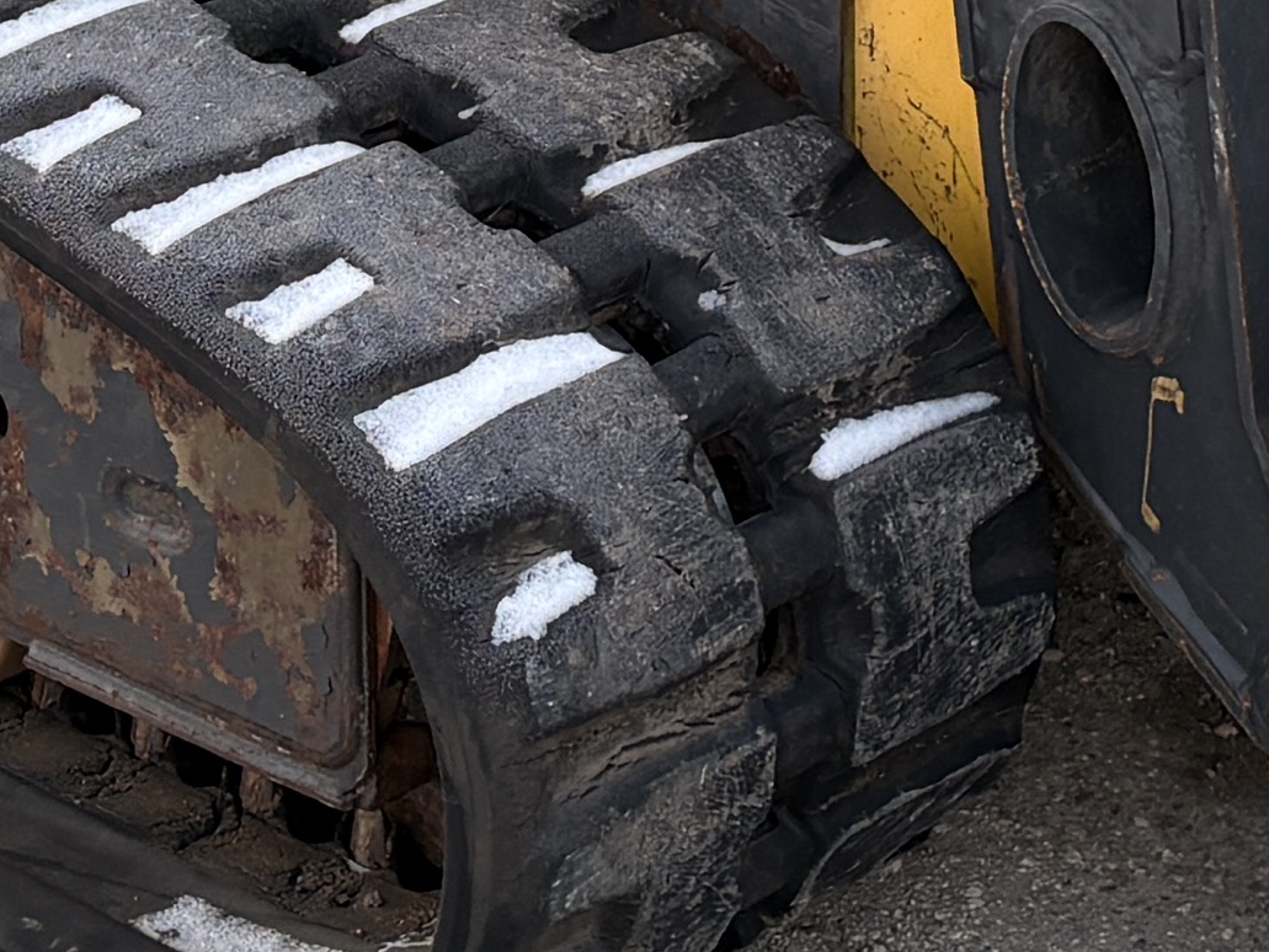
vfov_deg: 9.8
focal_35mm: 144
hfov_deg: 13.7
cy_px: -692
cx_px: 590
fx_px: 5281
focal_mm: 5.96
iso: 50
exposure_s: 1/122
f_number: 1.6
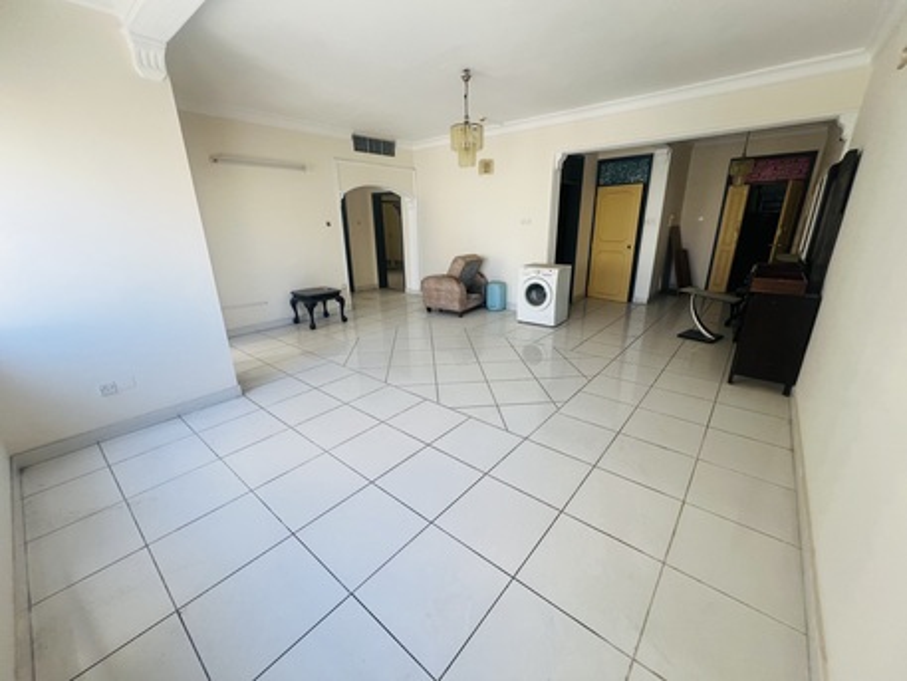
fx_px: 341
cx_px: 454
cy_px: 340
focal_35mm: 13
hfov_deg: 106.2
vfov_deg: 89.9
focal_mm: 1.57
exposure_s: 1/99
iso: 64
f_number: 1.8
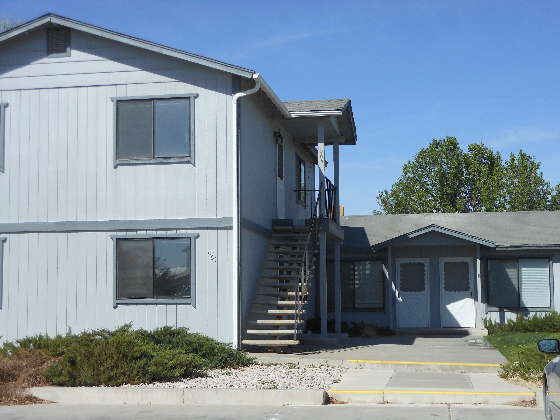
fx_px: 922
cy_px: 210
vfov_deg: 25.7
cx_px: 280
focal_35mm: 57
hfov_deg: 33.8
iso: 80
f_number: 4.1
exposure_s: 1/800
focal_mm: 10.2
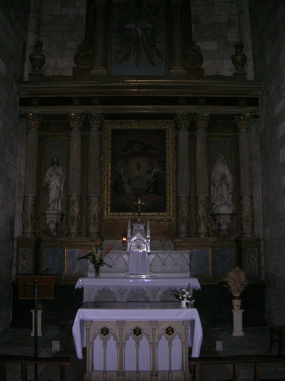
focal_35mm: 35
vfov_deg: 52.6
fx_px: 384
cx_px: 142
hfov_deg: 40.7
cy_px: 190
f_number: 2.8
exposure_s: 1/60.1
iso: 200
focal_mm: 5.4
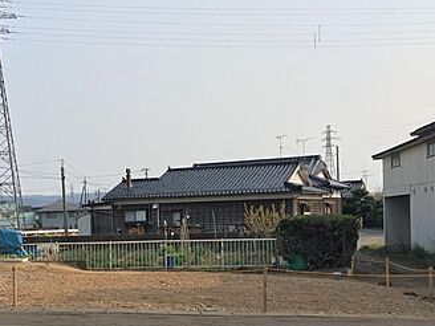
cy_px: 231
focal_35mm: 53
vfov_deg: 27.3
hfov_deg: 35.7
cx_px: 133
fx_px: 666
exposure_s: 1/746
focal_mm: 4.15
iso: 25
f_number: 2.2
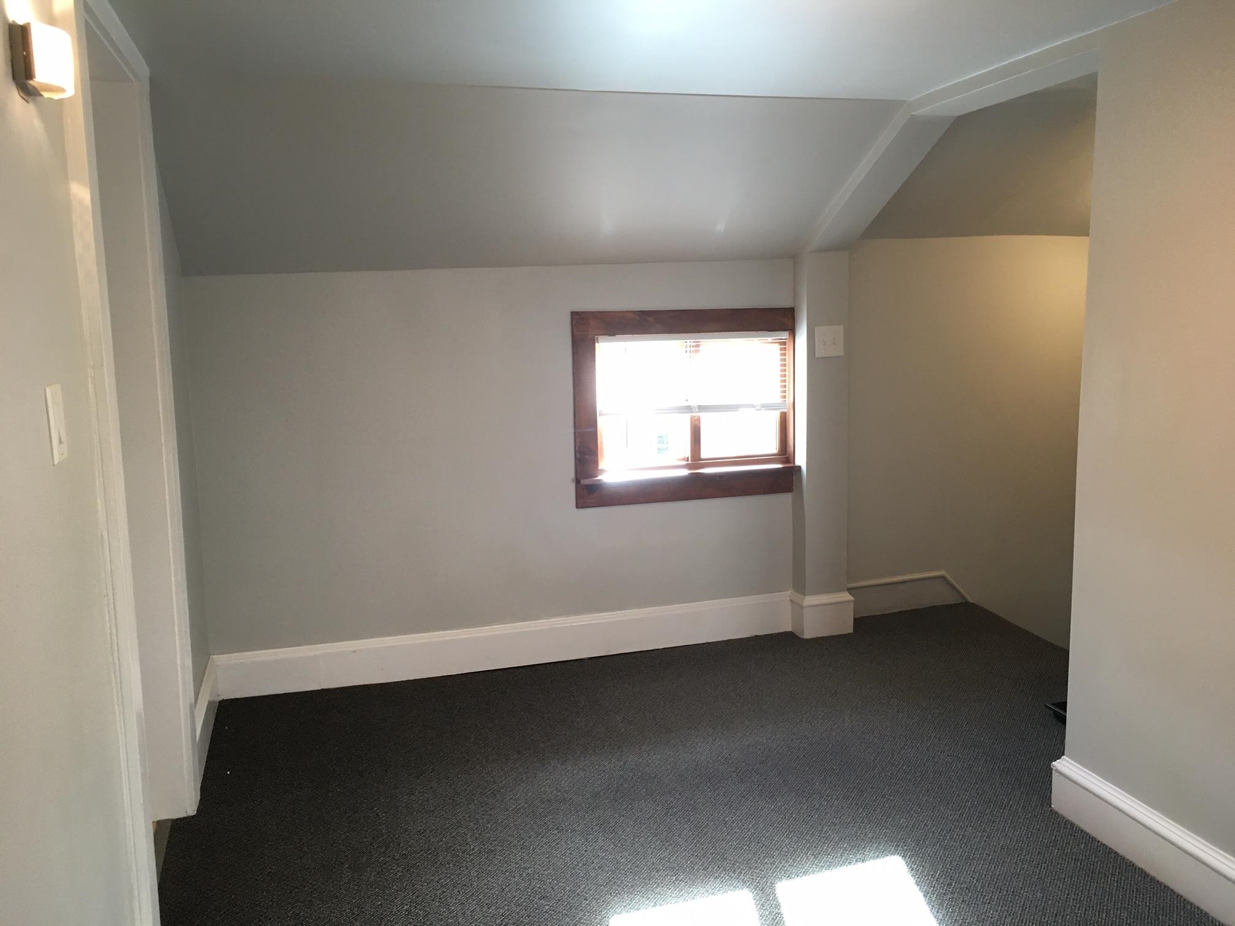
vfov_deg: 48.2
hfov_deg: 61.7
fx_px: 1035
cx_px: 618
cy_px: 463
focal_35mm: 29
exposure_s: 1/30
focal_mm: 4.15
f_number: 2.2
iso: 40
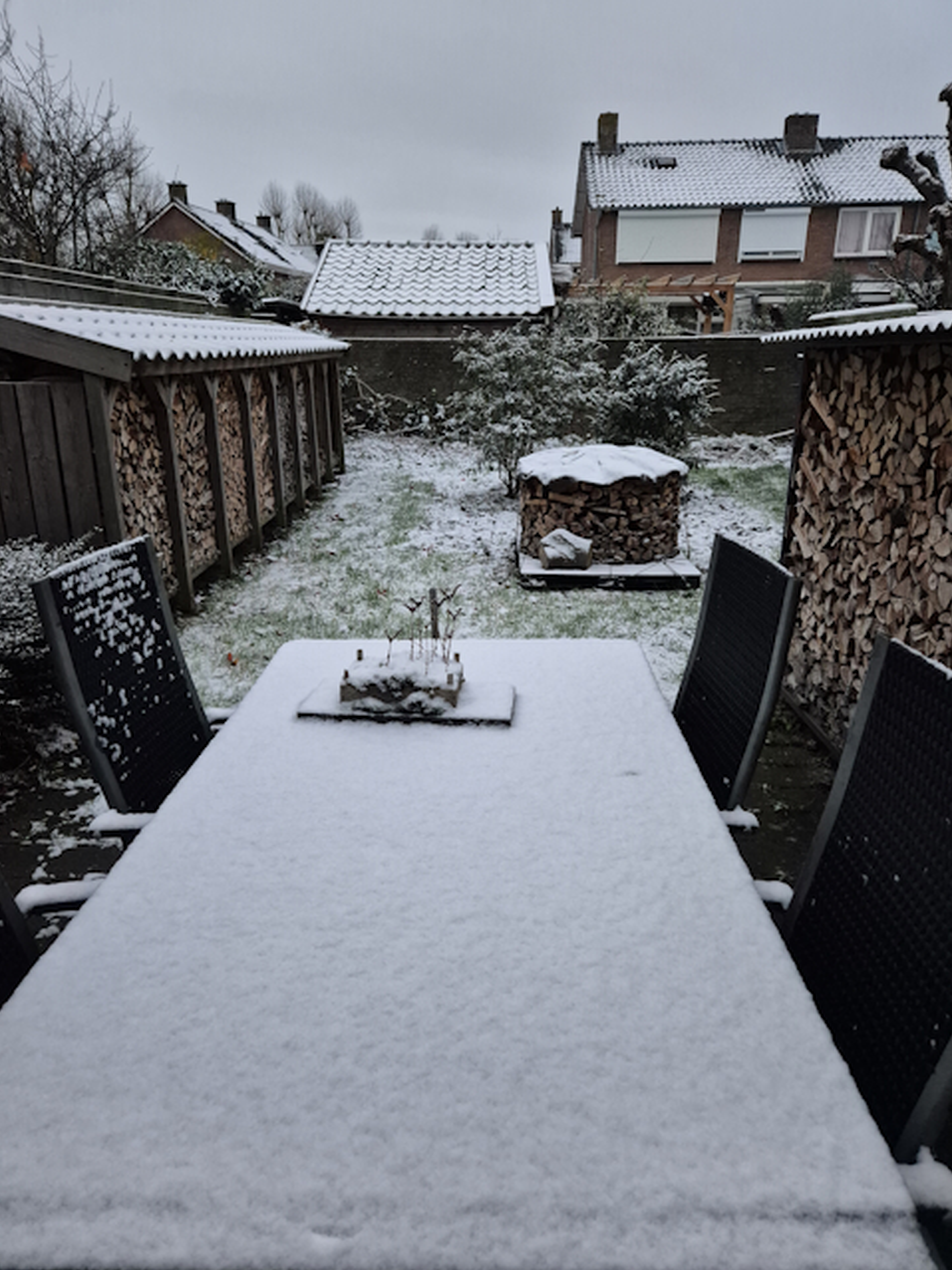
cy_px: 639
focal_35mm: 24
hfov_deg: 56.8
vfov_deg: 71.6
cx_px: 487
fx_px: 880
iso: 1250
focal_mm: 5.4
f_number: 1.8
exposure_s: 1/100
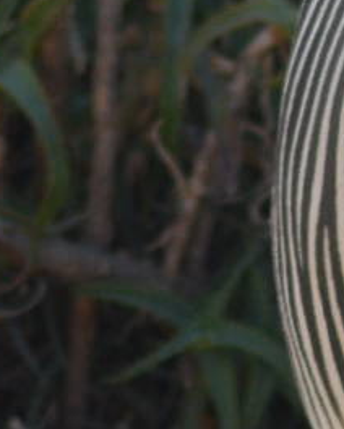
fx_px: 28049
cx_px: 860
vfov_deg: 0.9
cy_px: -96
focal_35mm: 2204
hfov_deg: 0.7
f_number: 5
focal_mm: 260
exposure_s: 1/1000
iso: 720
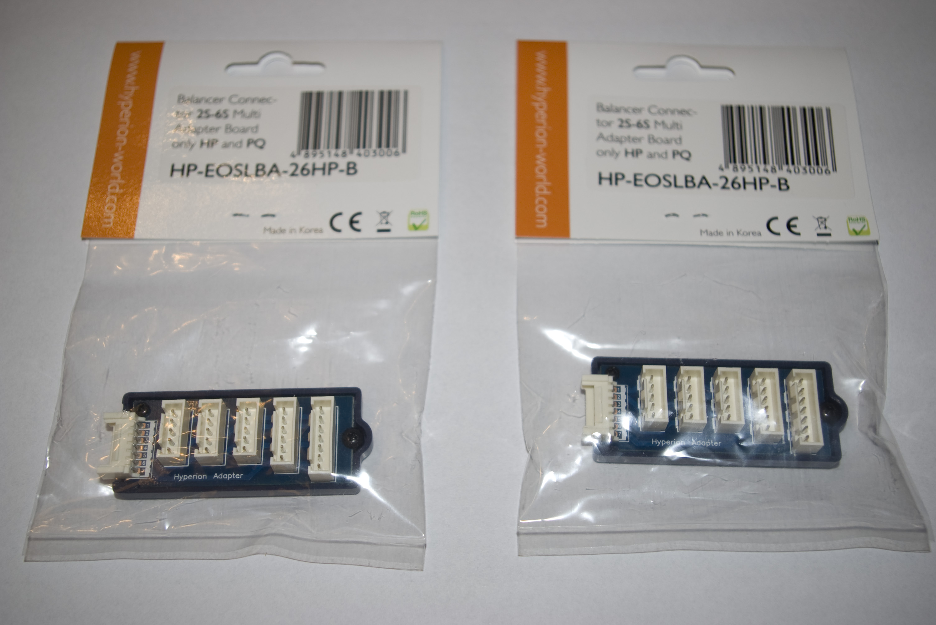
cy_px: 312
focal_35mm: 42
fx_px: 1092
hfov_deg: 46.4
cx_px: 468
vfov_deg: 31.9
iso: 200
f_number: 4
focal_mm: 28
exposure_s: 1/50
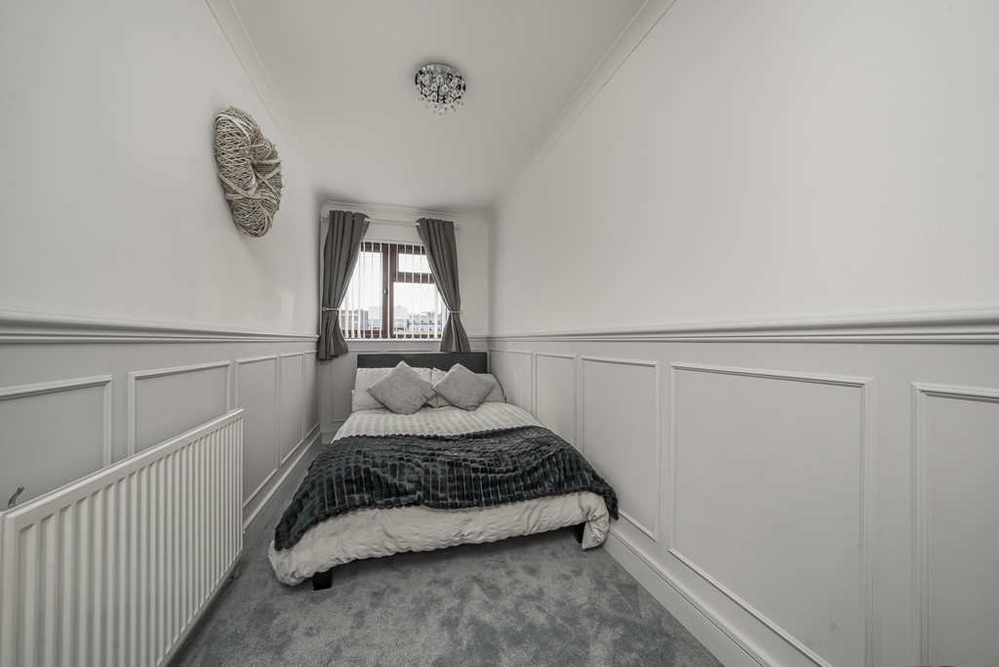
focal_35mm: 12
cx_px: 500
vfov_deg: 90.0
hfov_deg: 112.6
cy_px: 334
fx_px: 333
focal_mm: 12
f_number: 9
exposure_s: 1/30
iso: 320
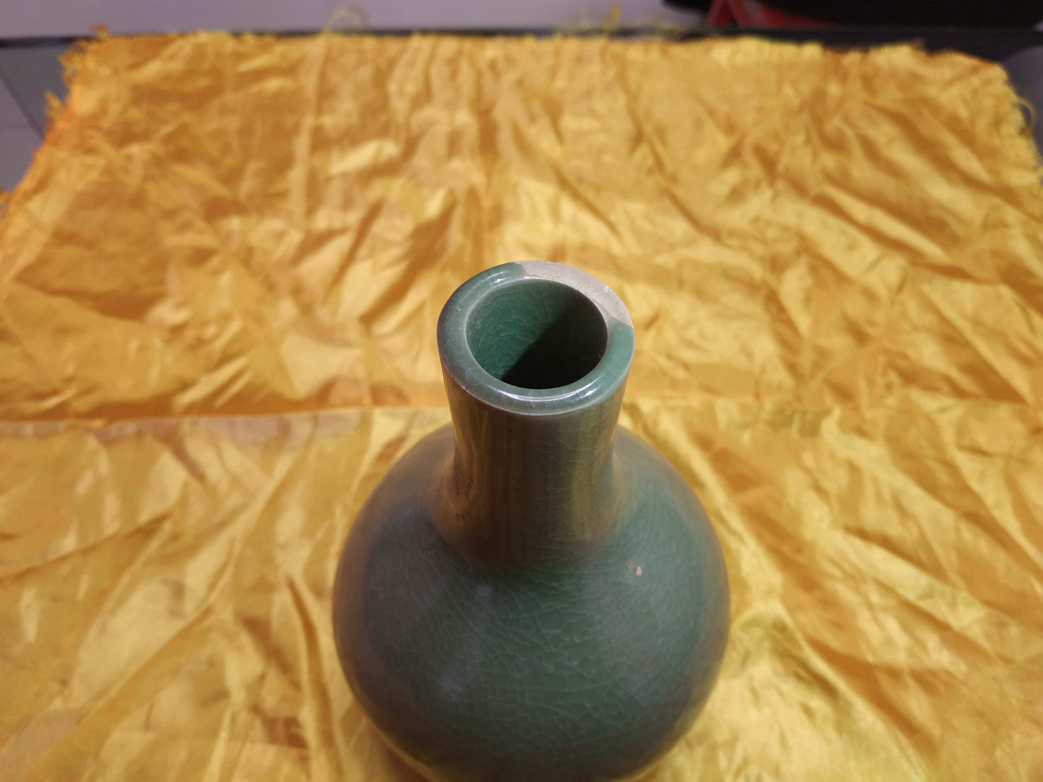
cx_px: 522
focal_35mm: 24
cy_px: 391
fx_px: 723
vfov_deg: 56.8
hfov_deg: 71.6
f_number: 1.9
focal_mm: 3.94
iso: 200
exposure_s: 1/33
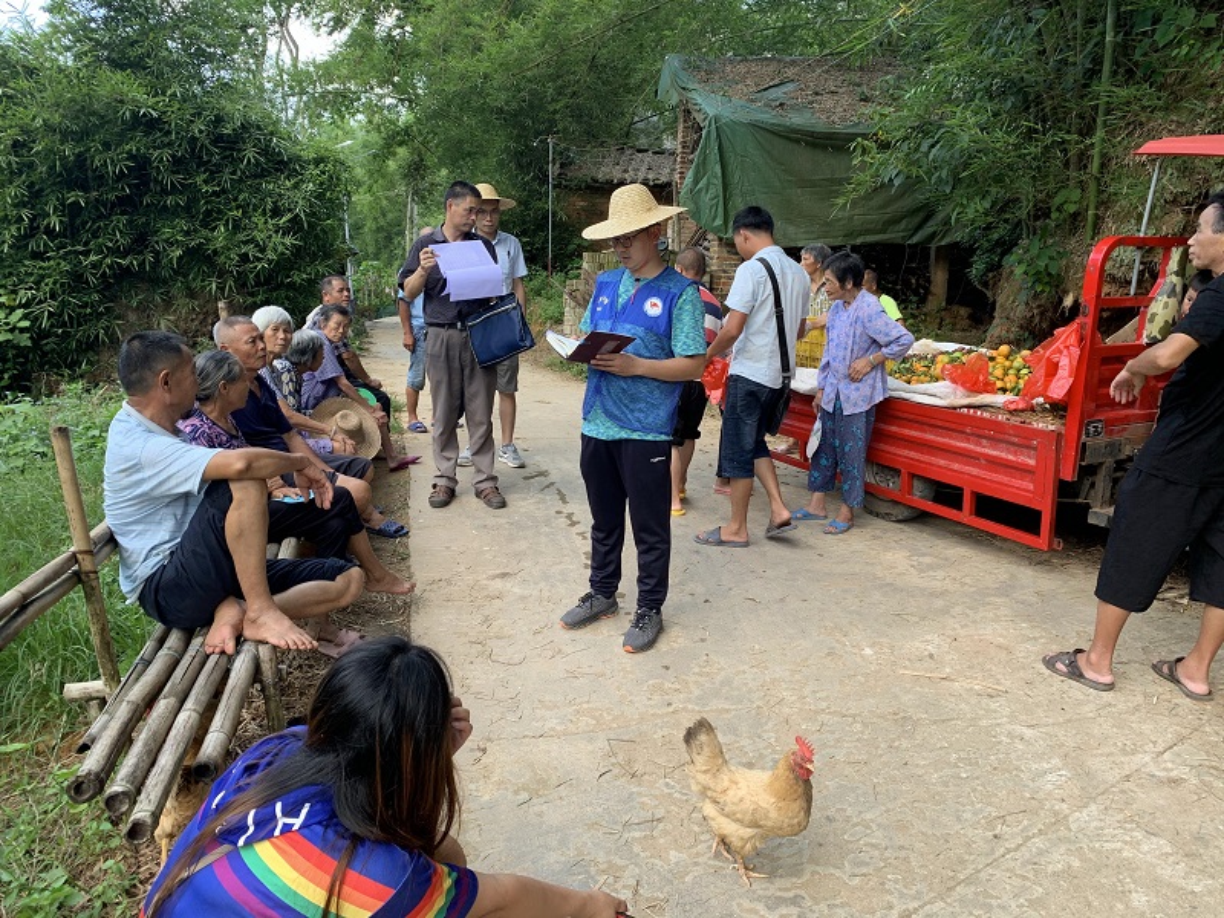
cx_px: 612
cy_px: 459
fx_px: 919
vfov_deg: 53.1
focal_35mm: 26
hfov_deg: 67.3
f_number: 1.8
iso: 25
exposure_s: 1/122
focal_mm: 4.25
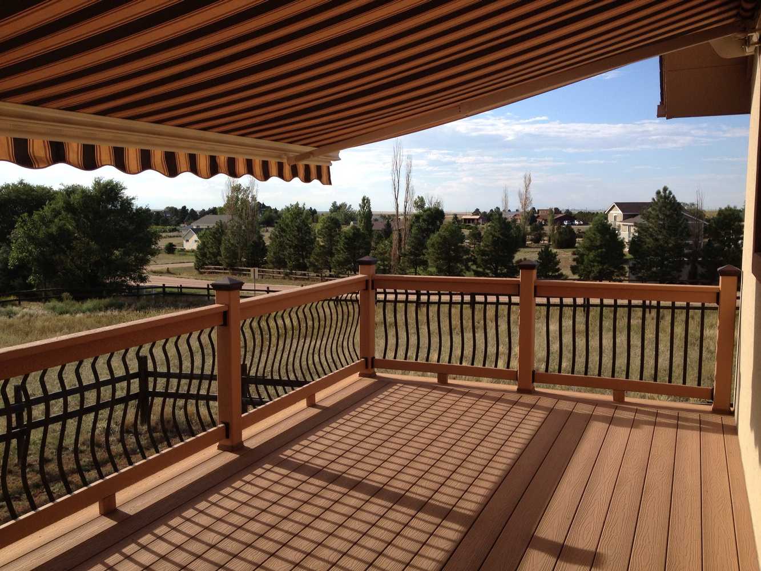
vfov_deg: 40.7
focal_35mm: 35
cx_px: 380
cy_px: 286
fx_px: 770
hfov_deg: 52.6
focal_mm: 4.28
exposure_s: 1/1453
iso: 50
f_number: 2.4
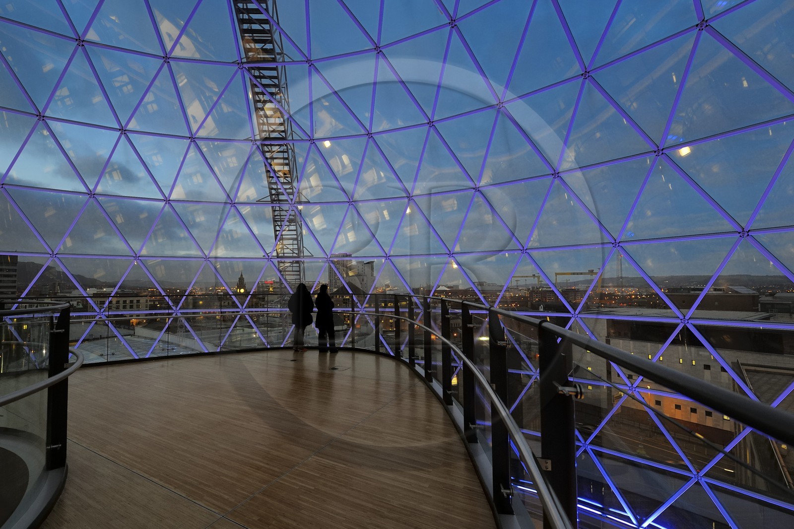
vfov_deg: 81.2
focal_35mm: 14
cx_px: 397
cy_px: 264
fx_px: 309
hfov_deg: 104.3
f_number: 5.6
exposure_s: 1/15
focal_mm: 14
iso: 800
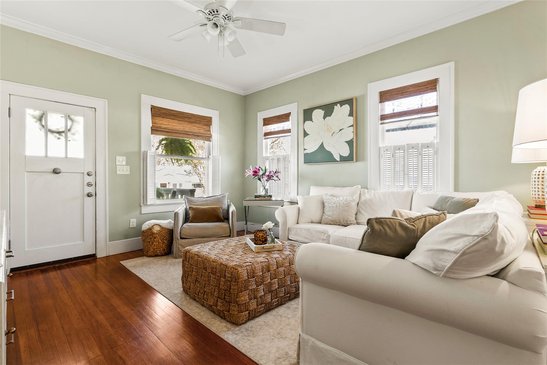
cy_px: 182
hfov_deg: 93.3
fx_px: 258
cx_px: 274
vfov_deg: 70.5
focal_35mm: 17
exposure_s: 2.5
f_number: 10
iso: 320
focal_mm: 17
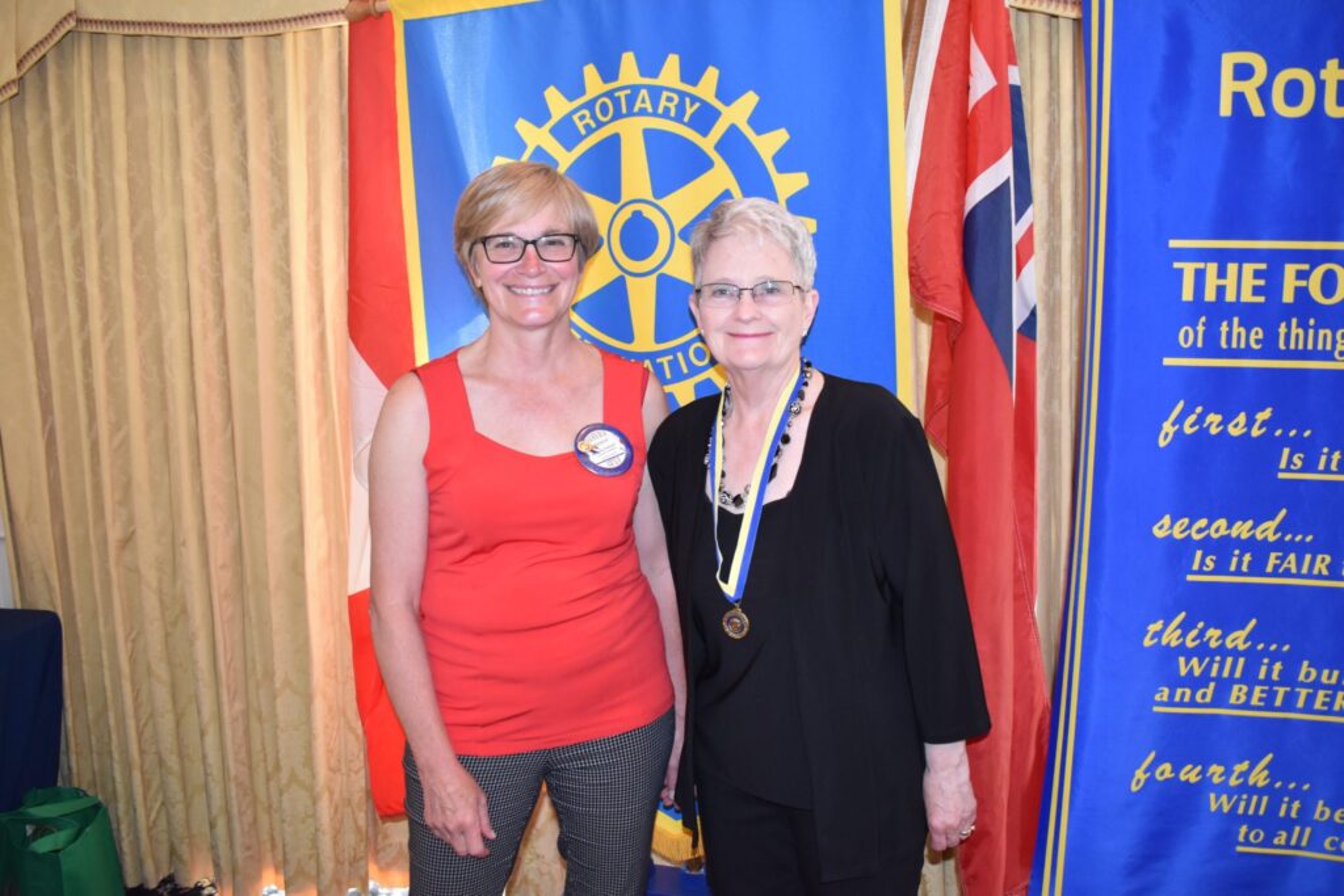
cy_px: 448
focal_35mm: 32
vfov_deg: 41.7
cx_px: 672
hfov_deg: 59.5
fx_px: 1176
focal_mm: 21
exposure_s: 1/60
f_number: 3.8
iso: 1400
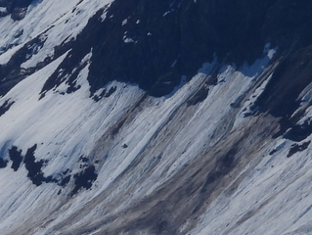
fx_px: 19887
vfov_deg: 0.7
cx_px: -267
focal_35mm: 2204
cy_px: -53
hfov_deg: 0.9
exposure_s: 1/1600
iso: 100
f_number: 7.1
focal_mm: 98.1
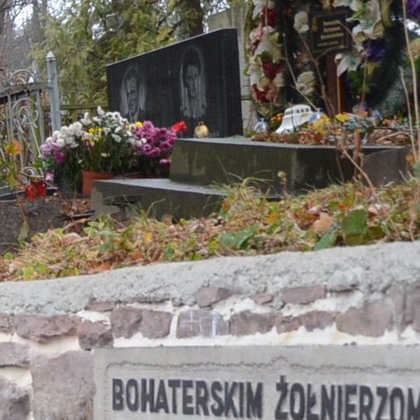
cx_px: -413
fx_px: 2129
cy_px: 511
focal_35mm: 155
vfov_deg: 11.1
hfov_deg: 10.4
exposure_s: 1/80
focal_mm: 25
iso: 400
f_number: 4.5
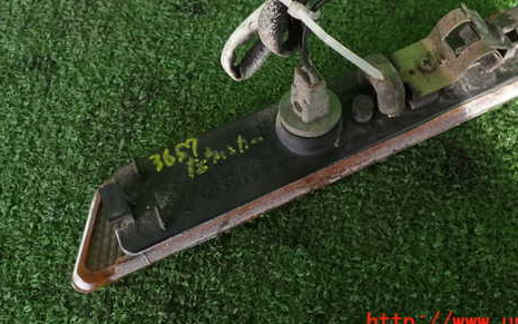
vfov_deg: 30.8
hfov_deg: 48.1
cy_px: 87
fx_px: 579
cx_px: 284
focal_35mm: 41
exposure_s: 1/60
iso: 160
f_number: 2.3
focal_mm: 5.4
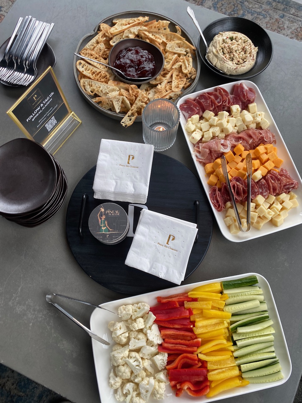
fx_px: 302
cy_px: 202
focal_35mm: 26
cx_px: 151
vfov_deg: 67.3
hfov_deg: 53.1
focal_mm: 4.25
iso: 50
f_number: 1.8
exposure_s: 1/120
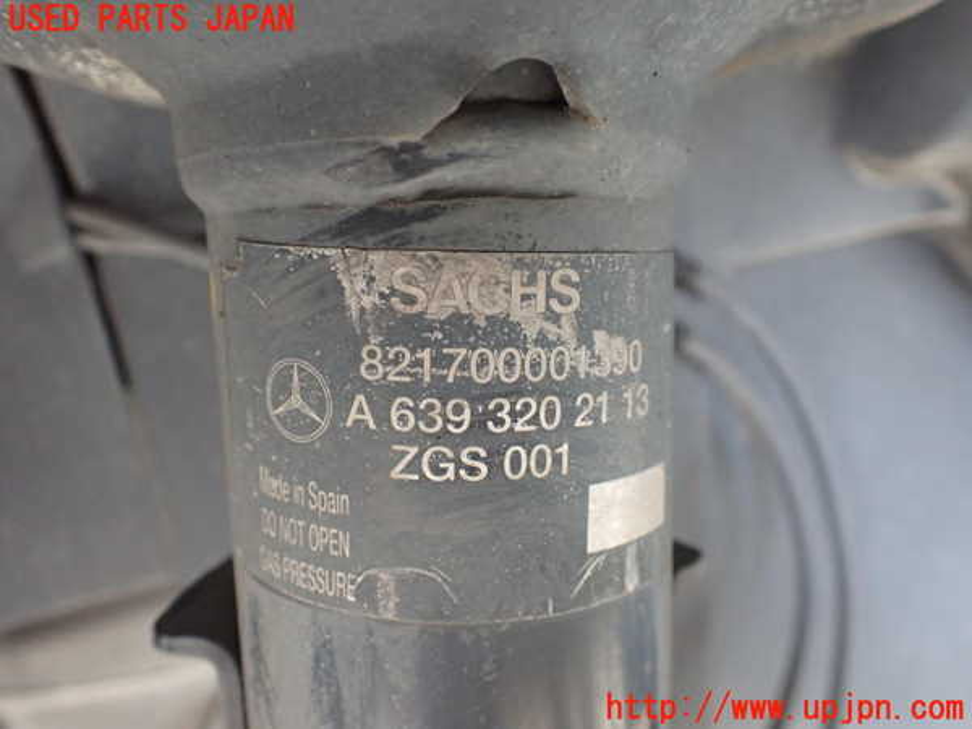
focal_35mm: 30
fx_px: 842
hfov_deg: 60.0
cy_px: 364
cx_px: 486
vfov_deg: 46.8
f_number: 2.3
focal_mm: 5.4
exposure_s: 1/125
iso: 800
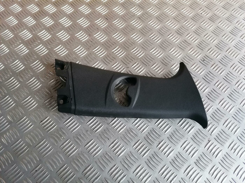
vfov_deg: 51.4
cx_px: 122
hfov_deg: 65.3
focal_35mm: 27
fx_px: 191
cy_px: 92
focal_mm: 4.75
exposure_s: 1/33.3
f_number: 1.8
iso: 320
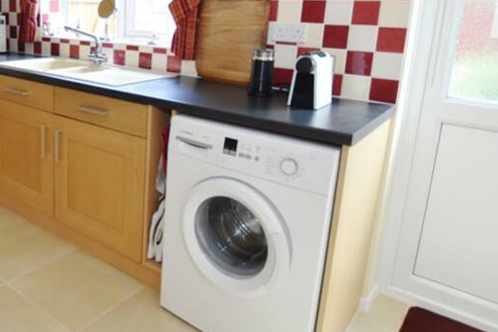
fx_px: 415
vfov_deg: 42.6
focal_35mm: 30
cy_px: 94
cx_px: 98
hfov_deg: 57.3
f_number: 3.5
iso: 800
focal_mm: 10
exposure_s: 1/125
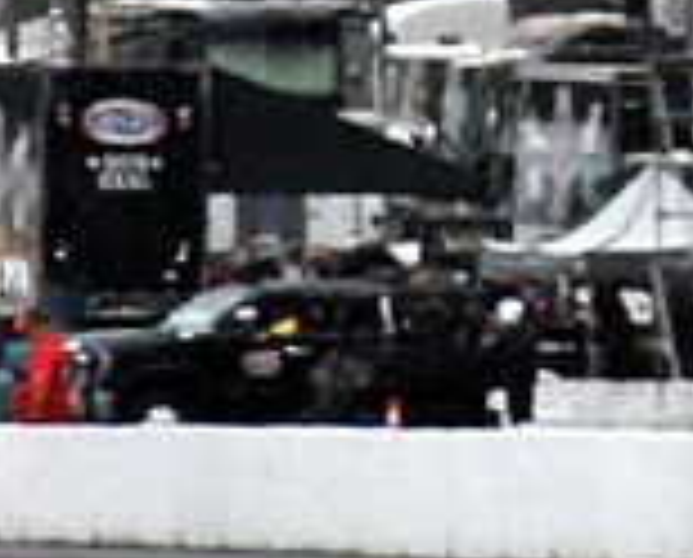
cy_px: -72
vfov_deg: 1.1
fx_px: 28088
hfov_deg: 1.4
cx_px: 742
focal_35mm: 1366
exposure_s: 1/500
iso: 3200
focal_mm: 300
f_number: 16
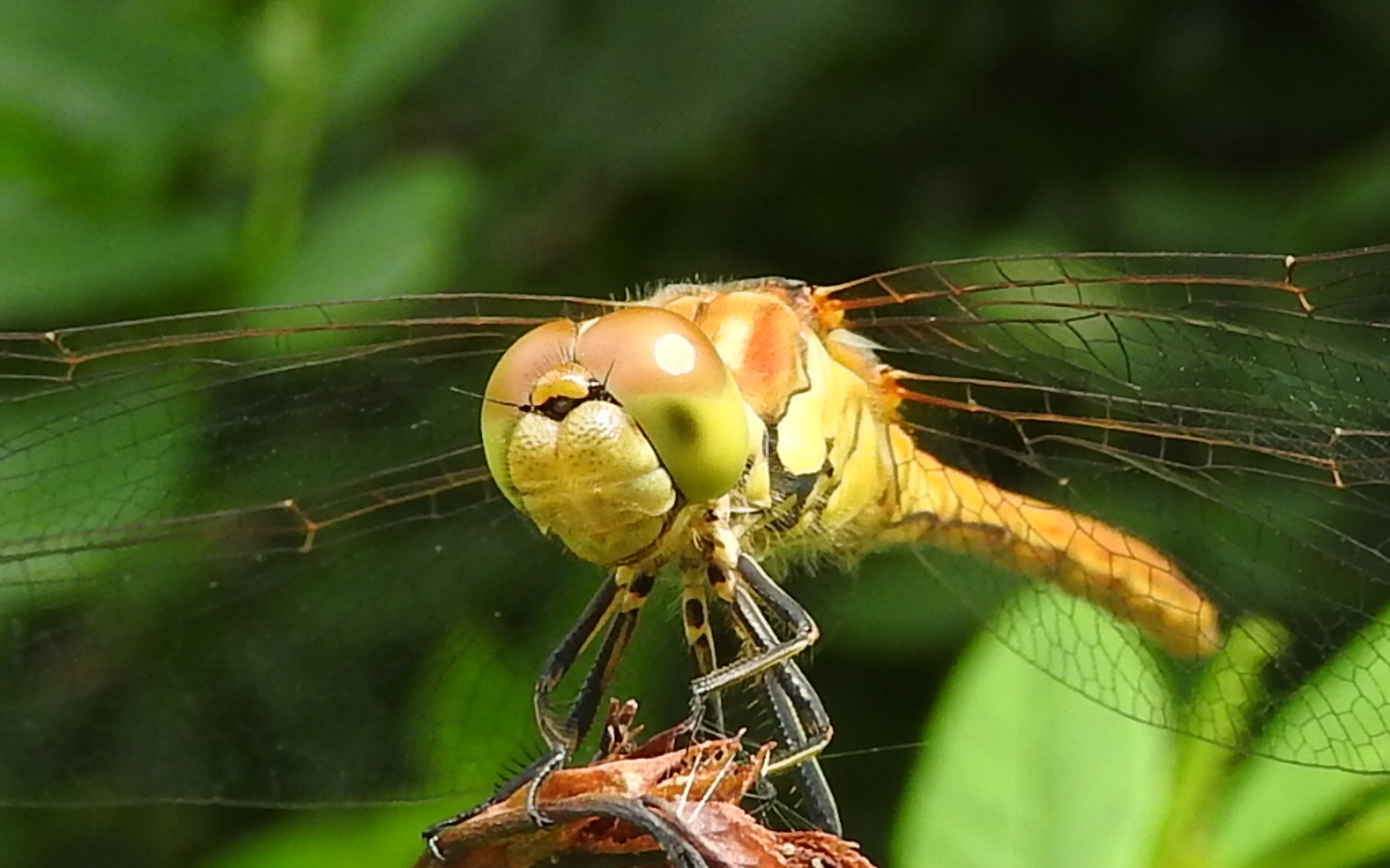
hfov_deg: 59.7
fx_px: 1212
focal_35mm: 32
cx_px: 698
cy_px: 427
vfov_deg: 39.4
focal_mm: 5.4
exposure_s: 1/200
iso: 100
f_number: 3.5
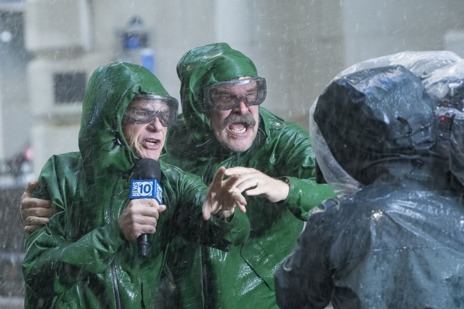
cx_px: 232
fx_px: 3480
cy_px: 154
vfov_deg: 5.1
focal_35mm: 270
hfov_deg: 7.6
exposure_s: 1/400
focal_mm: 180
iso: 5000
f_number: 5.6
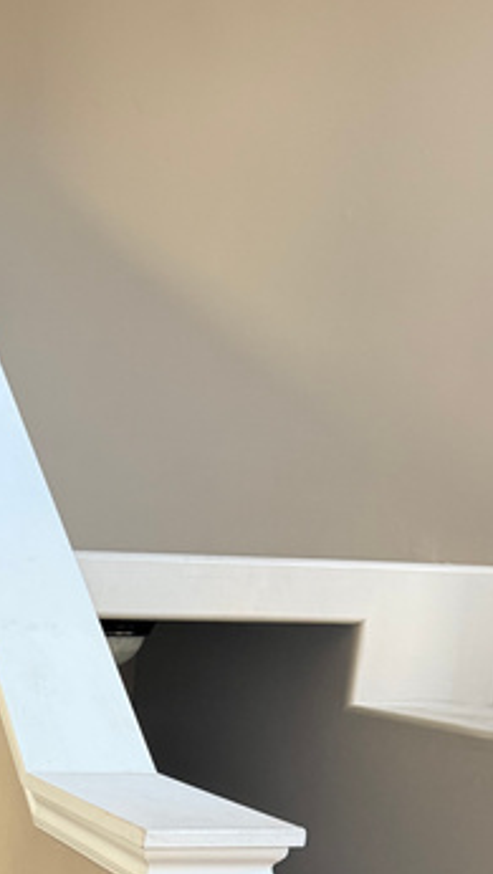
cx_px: -134
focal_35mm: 58
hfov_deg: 19.3
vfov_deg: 33.9
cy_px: 801
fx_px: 1346
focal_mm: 6.76
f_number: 1.78
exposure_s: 1/60
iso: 320
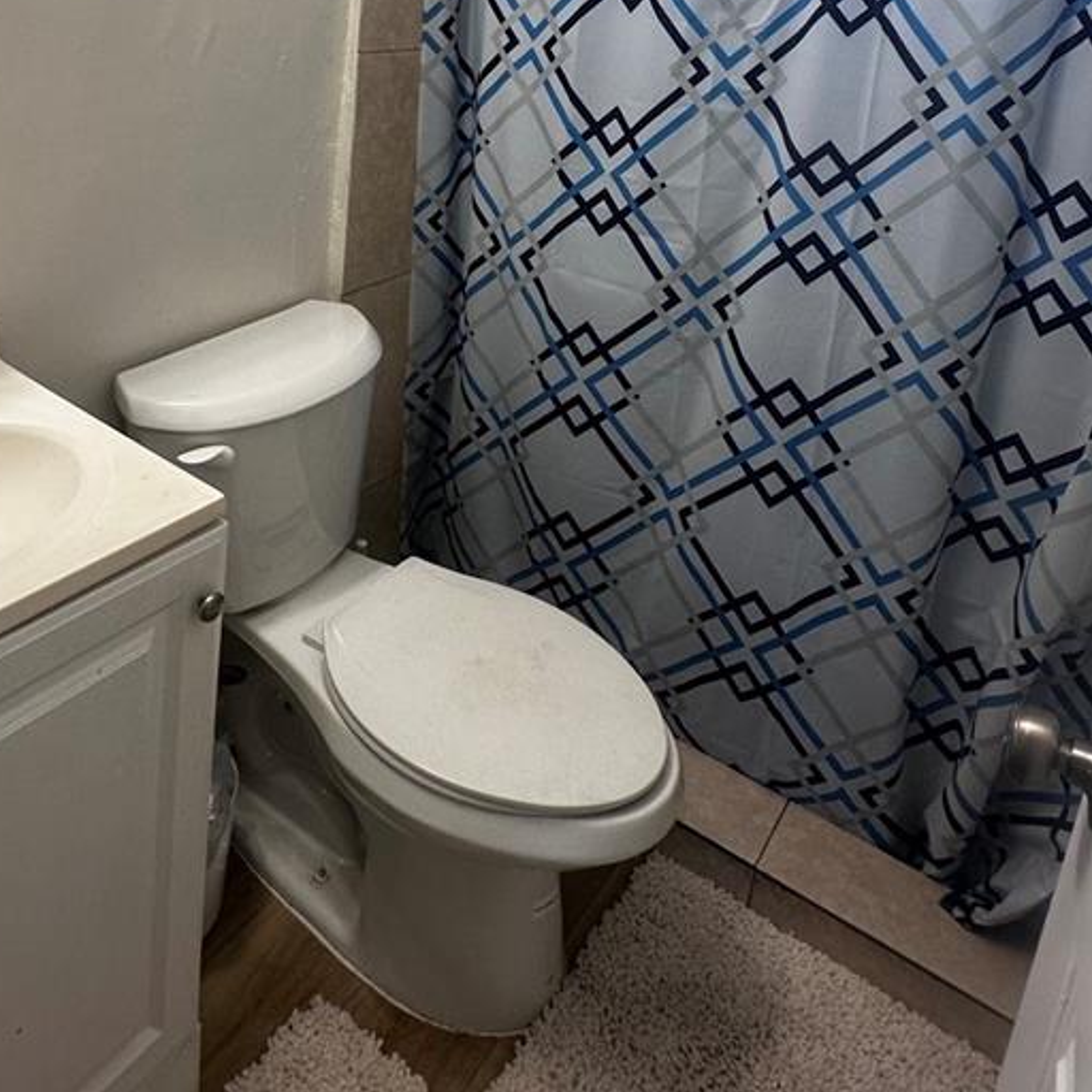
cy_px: 190
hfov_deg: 55.5
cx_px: 484
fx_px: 1035
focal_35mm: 29
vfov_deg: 51.5
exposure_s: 1/120
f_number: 2.2
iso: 160
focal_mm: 2.22
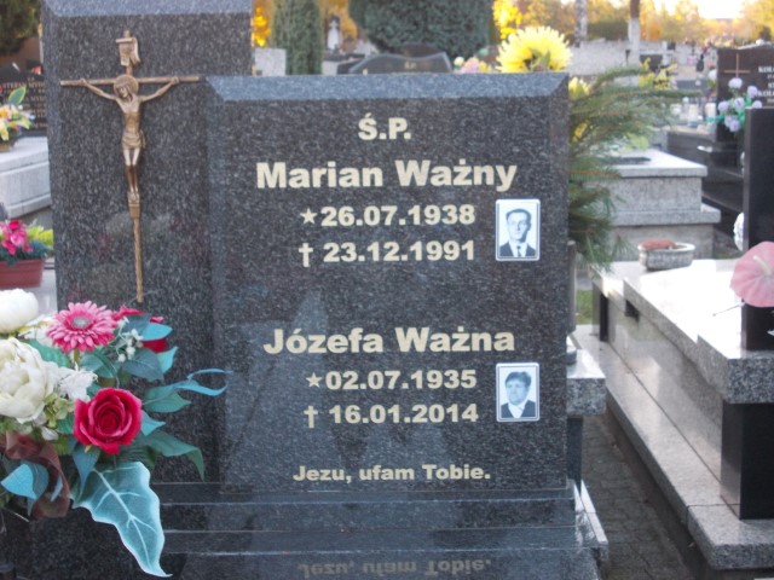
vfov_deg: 24.4
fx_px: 1342
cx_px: 387
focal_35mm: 60
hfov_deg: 32.2
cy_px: 290
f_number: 4
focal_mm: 8.5
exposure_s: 1/60
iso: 125
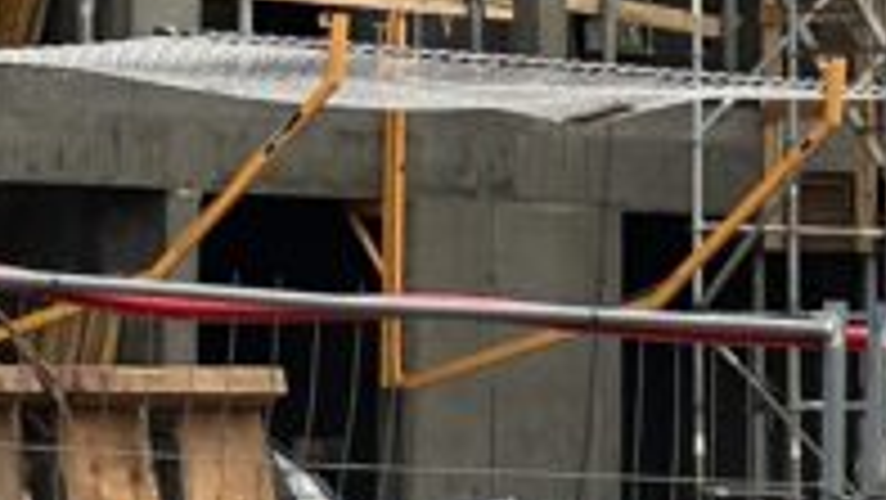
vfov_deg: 2.8
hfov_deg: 4.9
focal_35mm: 437
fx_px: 10271
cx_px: -459
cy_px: -802
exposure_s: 1/101
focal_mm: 9
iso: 32
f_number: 2.8
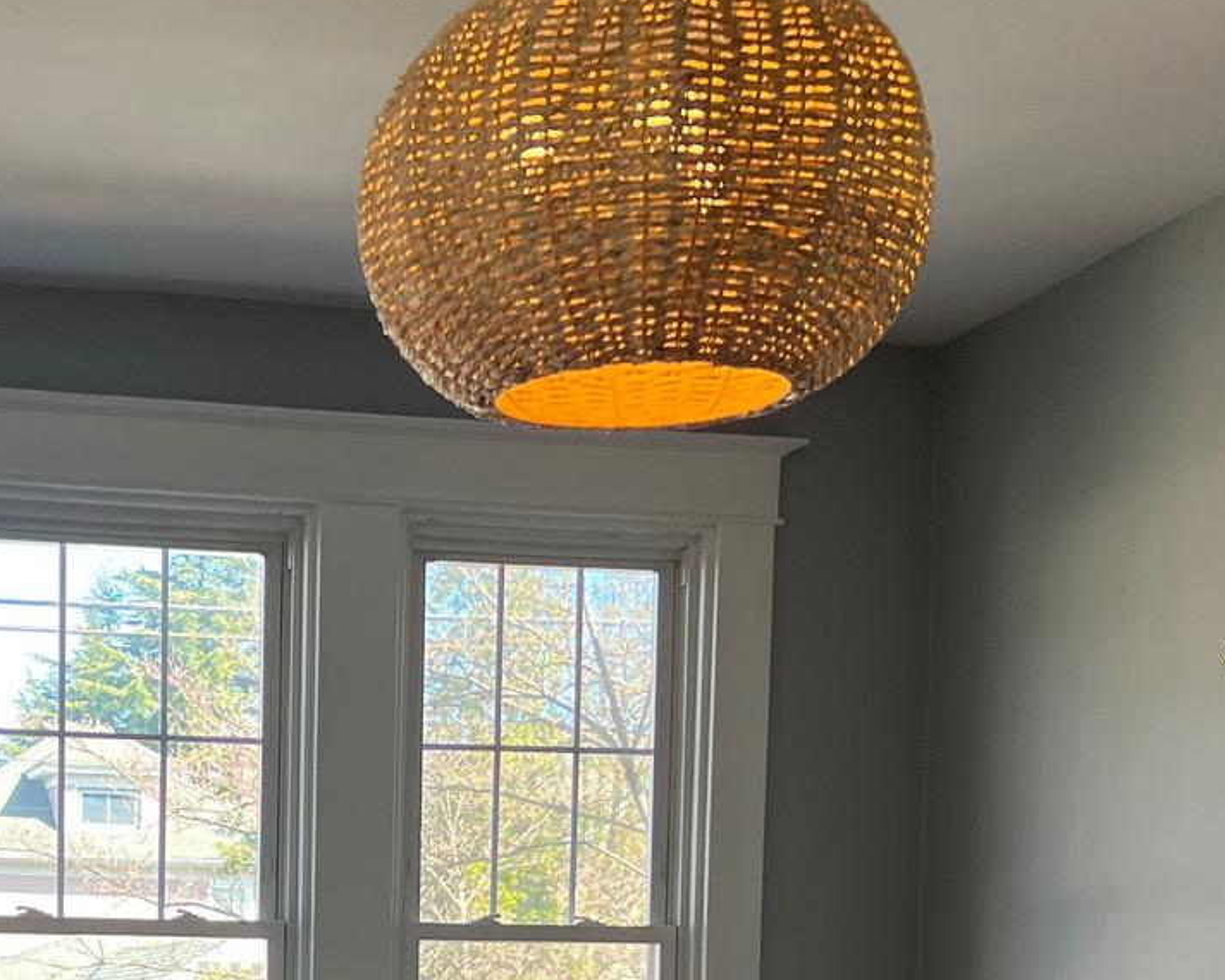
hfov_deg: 25.4
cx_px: 186
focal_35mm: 73
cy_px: 1188
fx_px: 2647
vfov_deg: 19.7
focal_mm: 5.7
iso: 64
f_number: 1.5
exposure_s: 1/160
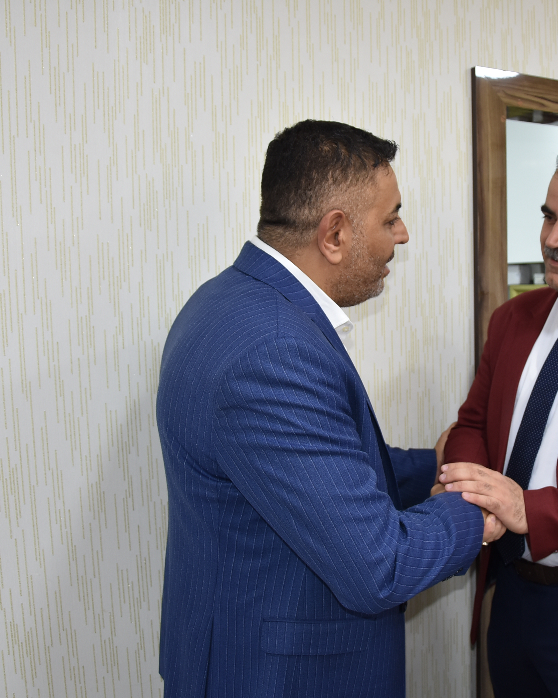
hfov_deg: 38.1
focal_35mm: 38
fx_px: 785
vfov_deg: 47.9
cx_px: 420
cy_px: 349
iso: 400
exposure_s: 1/125
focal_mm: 18
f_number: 3.5
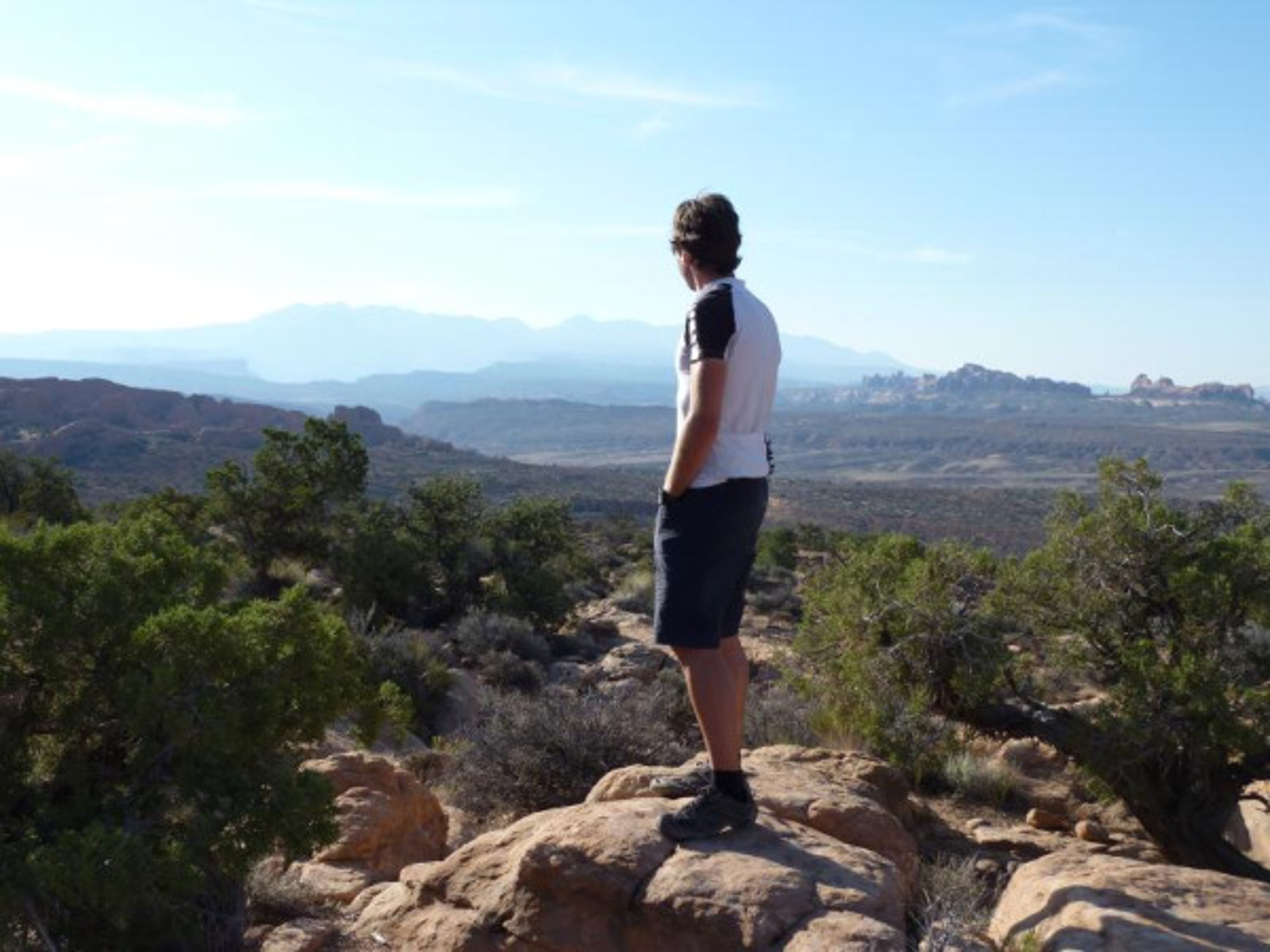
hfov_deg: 46.8
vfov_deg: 36.0
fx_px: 1468
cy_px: 476
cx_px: 635
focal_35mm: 40
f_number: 4
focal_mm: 6.5
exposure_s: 1/500
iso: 80
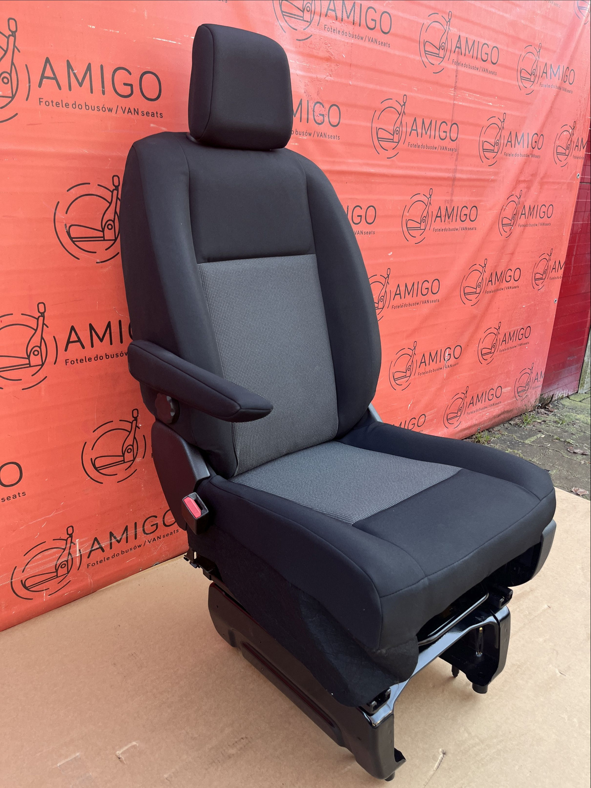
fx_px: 592
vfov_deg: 67.3
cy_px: 394
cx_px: 296
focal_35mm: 26
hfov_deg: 53.1
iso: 40
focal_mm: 5.1
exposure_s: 1/154
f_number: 1.6
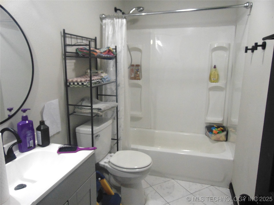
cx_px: 137
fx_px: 198
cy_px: 102
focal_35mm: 25
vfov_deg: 54.9
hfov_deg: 69.4
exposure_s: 1/30
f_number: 3
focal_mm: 4.5
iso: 400
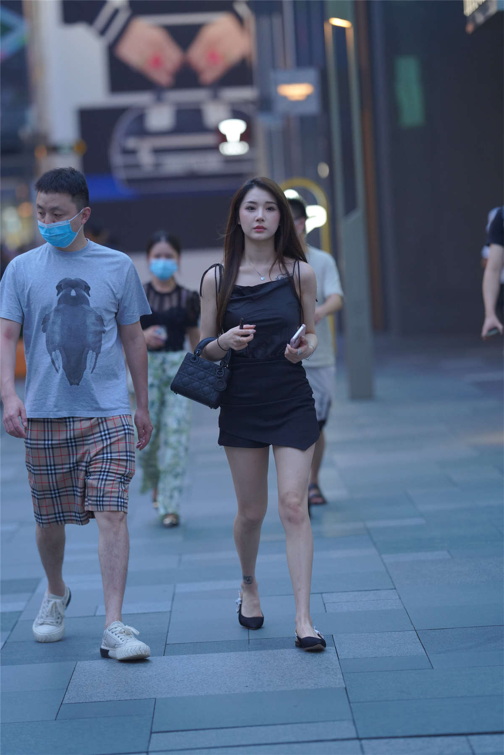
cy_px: 378
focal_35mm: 135
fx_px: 2835
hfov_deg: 10.2
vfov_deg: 15.2
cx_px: 252
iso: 1000
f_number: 2.2
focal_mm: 135
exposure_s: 1/400
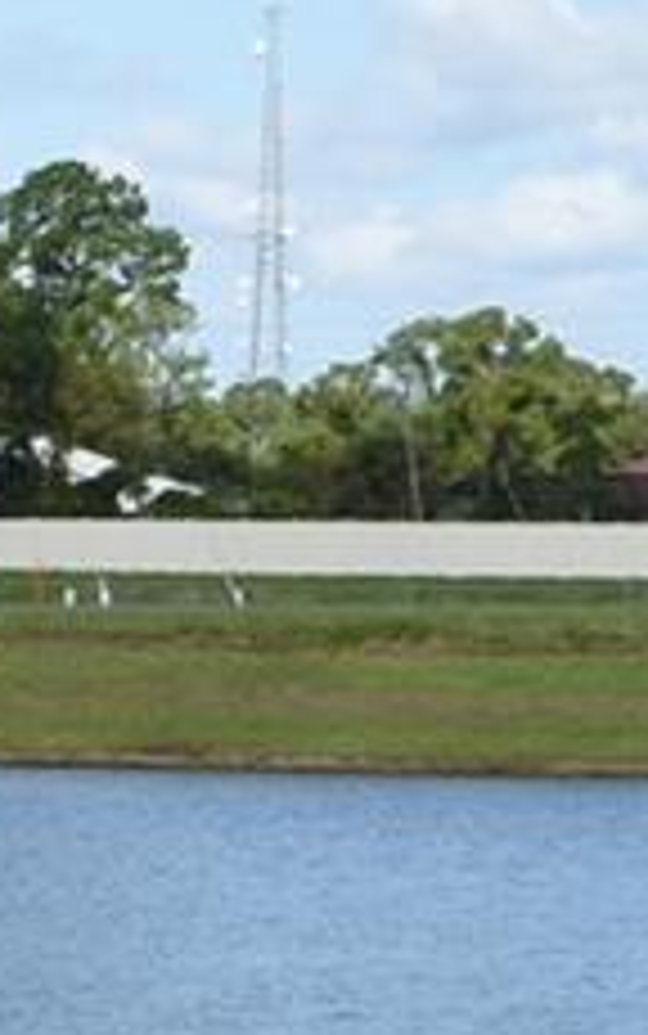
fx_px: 7196
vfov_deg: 8.2
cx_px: -500
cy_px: 652
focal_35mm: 255
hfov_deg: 5.1
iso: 100
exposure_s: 1/200
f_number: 7.1
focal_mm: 24
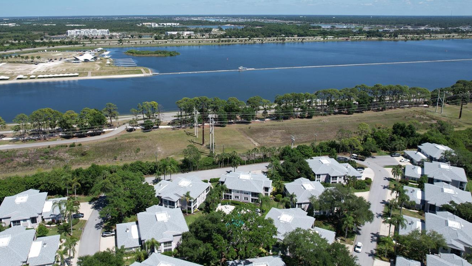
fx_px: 350
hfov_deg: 67.6
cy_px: 94
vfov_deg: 41.1
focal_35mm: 28
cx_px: 204
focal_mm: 8.38
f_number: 2.8
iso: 100
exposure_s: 1/2000
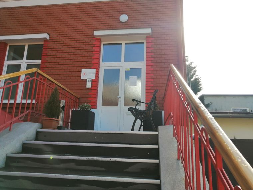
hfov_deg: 67.3
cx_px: 126
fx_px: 190
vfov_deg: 53.1
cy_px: 95
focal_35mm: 26
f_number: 1.8
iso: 50
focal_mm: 3.62
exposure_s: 1/614
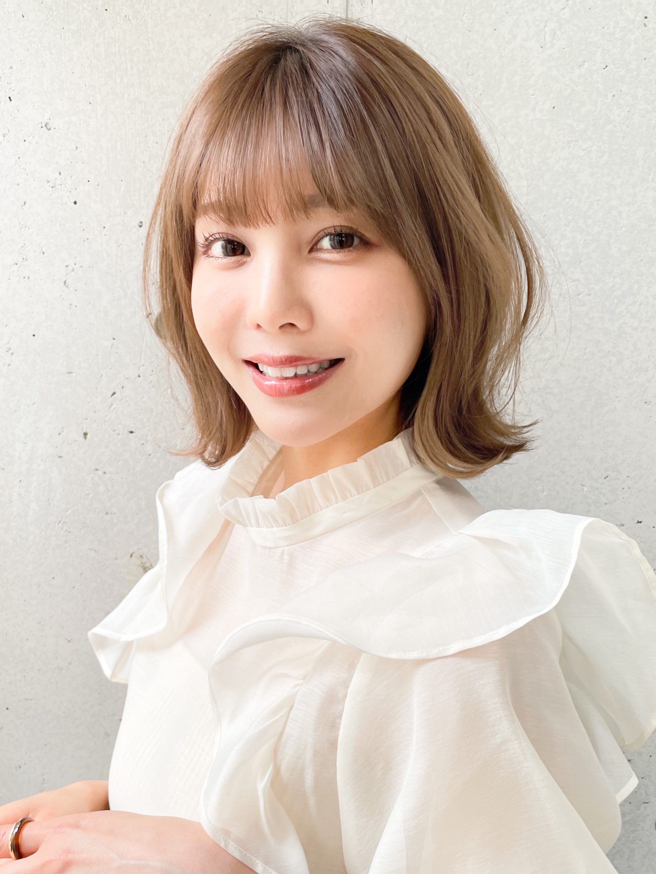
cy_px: 437
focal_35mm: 26
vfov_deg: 67.3
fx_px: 657
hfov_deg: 53.1
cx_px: 328
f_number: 1.6
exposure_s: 1/120
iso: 50
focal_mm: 4.2
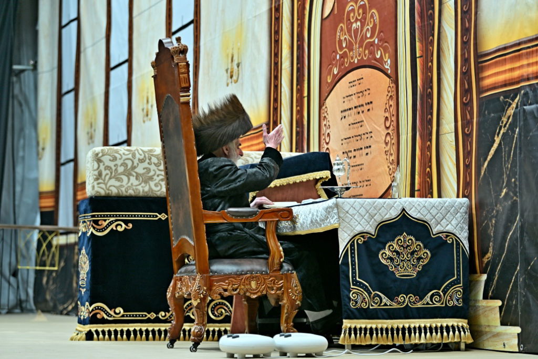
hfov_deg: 20.0
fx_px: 1524
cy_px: 180
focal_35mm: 102
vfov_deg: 13.4
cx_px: 269
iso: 250
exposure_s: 1/320
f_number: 2.8
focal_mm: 102
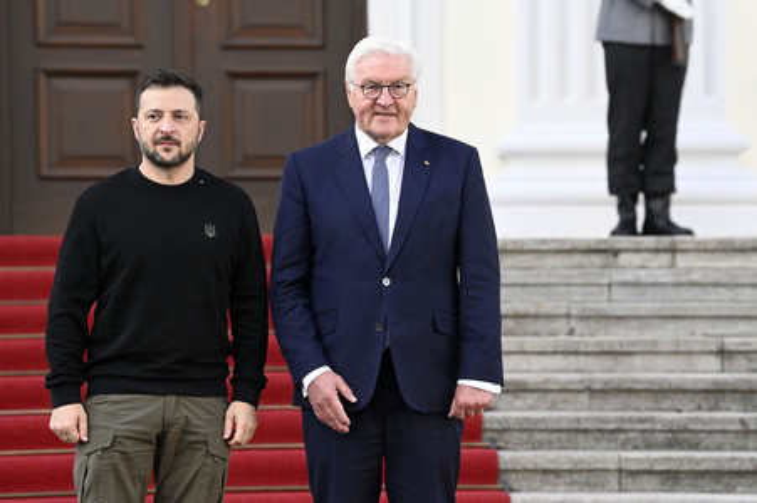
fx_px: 3887
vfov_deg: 7.4
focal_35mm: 185
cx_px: 378
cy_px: 252
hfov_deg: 11.1
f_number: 5.6
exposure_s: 1/2500
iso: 5000
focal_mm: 185
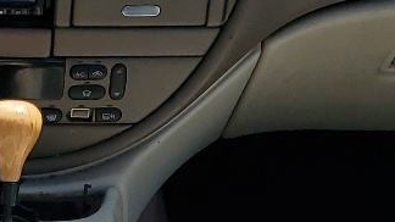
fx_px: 1466
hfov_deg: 14.8
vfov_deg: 8.4
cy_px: 351
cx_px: -84
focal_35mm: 140
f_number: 1.5
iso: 50
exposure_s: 1/2000
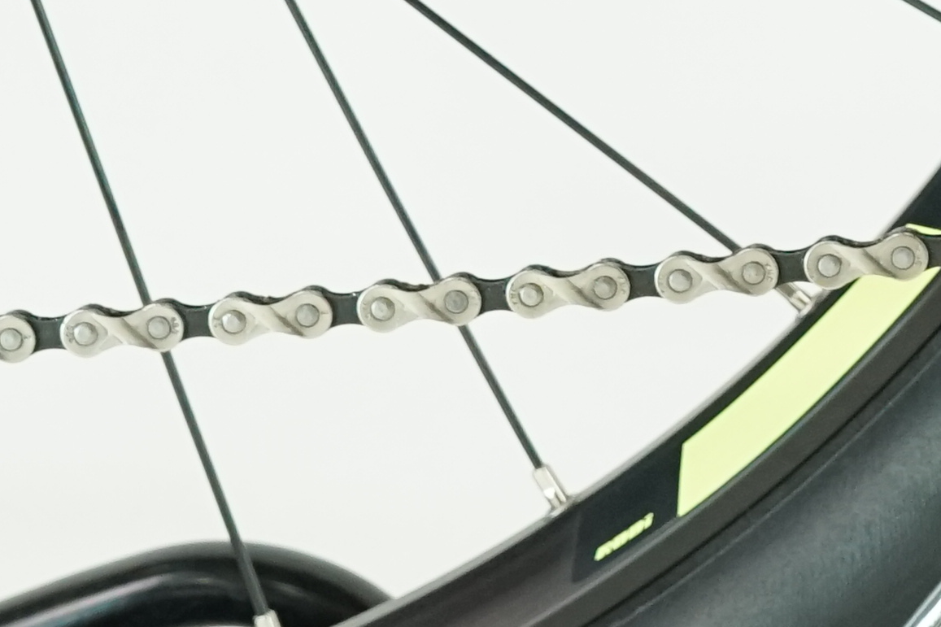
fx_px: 5828
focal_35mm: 223
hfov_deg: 9.0
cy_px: -287
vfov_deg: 6.1
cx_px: 1388
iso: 2000
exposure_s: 1/200
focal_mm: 43
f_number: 5.6
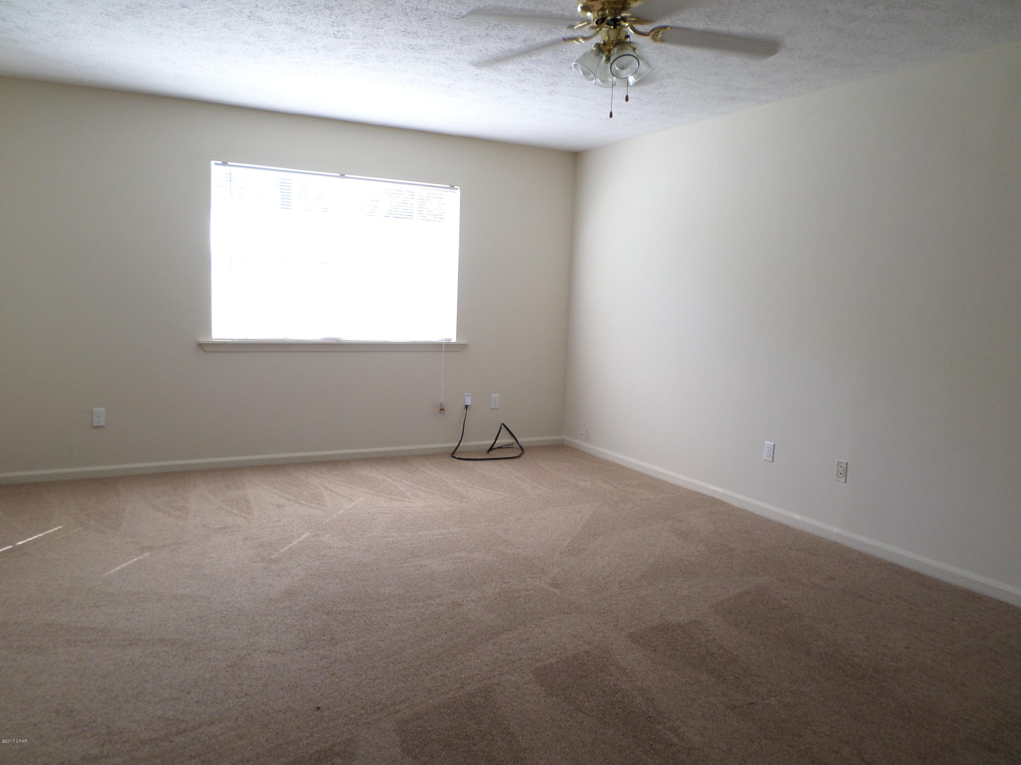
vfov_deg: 54.9
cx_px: 510
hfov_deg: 69.4
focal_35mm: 25
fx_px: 737
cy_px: 382
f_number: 2.5
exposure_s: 1/30
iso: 80
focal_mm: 4.5
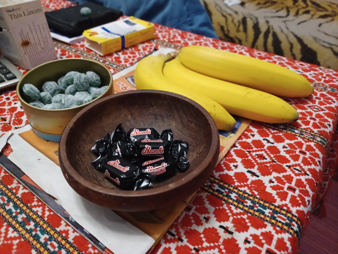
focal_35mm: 25
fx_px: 244
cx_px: 169
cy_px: 127
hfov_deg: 69.4
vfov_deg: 54.9
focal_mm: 4.6
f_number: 1.8
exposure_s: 1/20
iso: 800
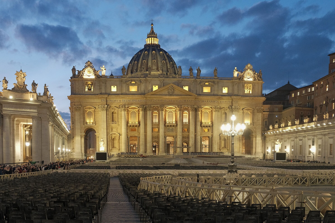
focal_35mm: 31
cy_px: 112
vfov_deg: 42.3
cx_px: 168
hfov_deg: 60.3
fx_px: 288
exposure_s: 1/10
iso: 1250
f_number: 3.6
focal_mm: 20.5
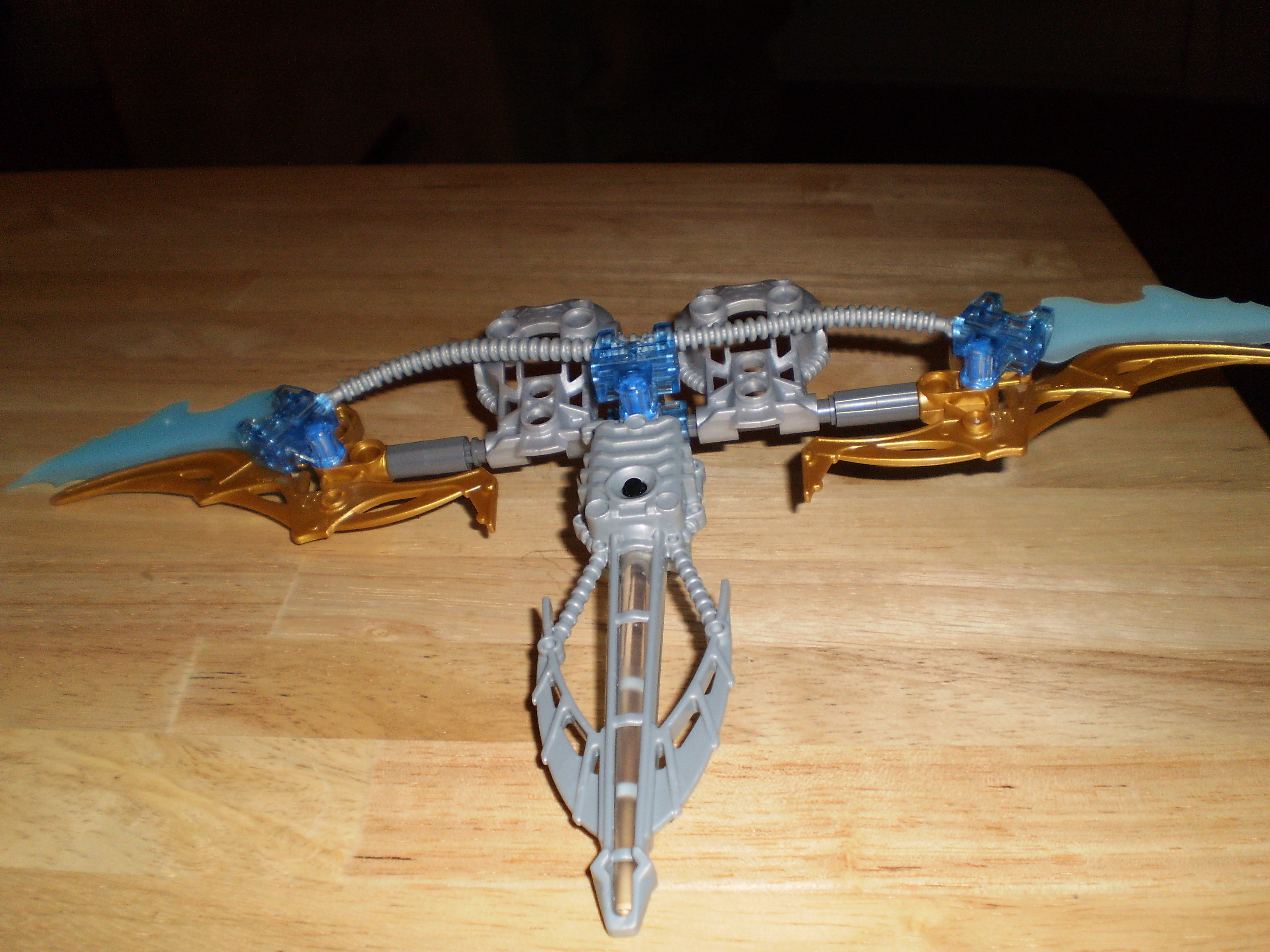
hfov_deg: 51.4
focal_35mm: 36
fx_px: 1321
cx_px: 635
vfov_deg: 39.7
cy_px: 476
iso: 125
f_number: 3.1
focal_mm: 6.3
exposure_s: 1/30
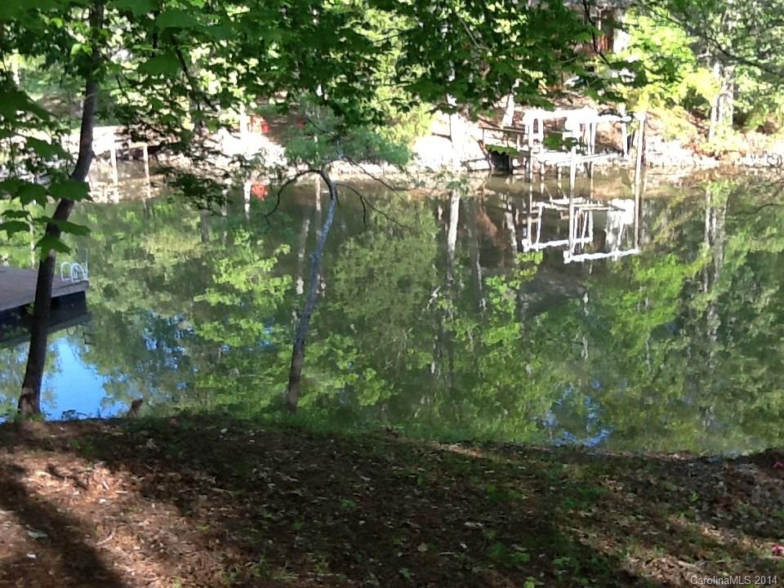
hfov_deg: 42.9
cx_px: 392
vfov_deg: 32.9
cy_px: 294
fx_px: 997
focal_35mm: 44
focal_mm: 2.03
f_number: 2.4
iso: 40
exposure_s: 1/120
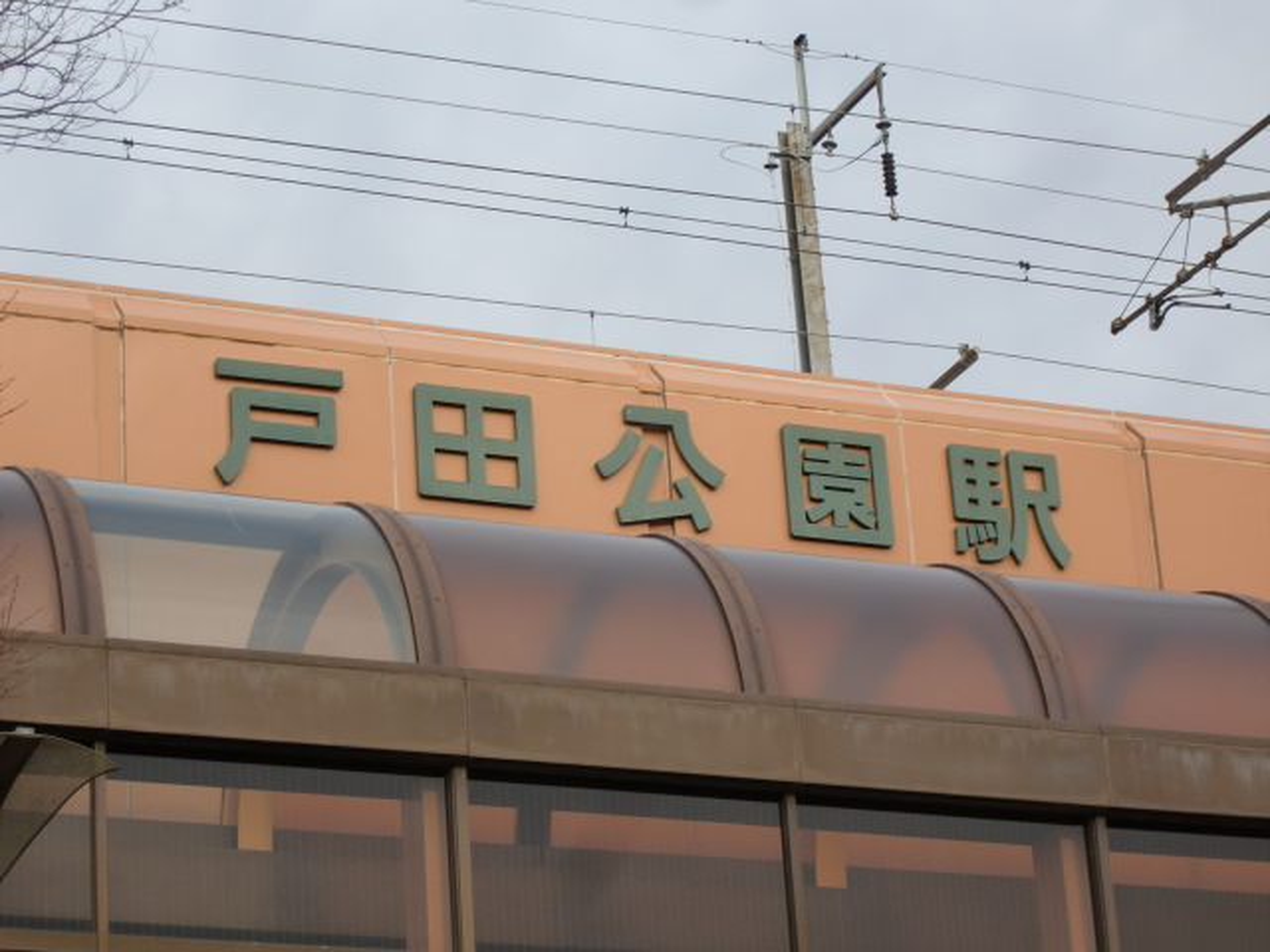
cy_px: 476
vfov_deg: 13.2
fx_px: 4109
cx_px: 635
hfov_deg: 17.6
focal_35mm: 112
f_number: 5.8
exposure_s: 1/100
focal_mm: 19.6
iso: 64
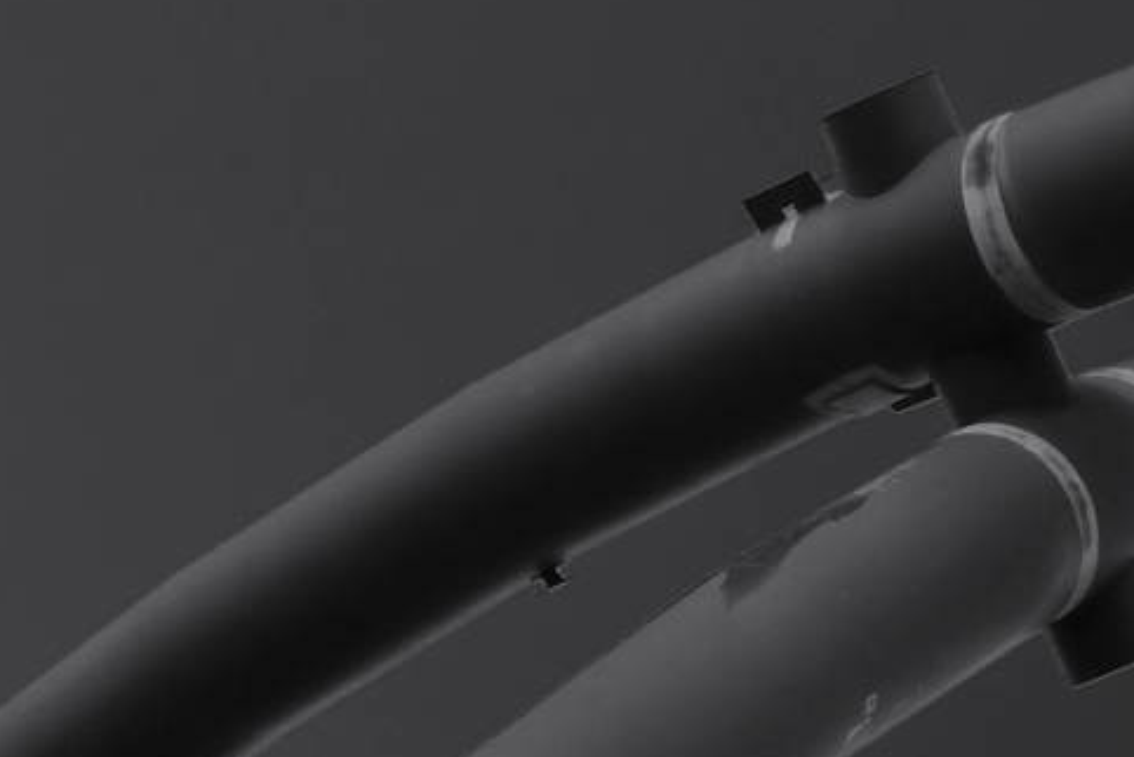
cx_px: 1343
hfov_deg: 10.2
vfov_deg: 6.9
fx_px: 6272
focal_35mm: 199
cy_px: 937
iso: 80
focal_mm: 12.8
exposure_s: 1/640
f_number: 4
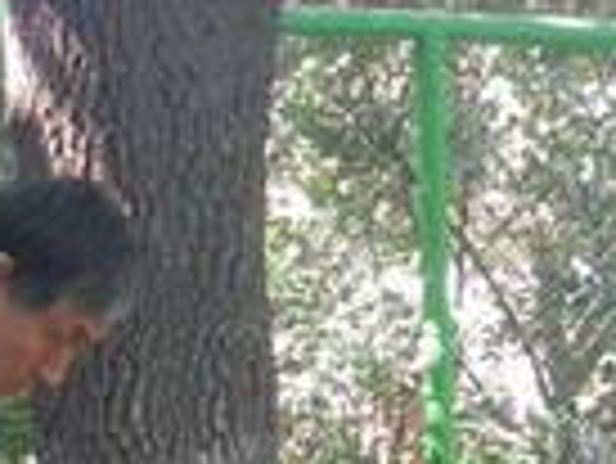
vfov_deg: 9.2
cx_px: 391
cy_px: 905
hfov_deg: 12.9
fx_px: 2725
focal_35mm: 153
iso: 50
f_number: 2.8
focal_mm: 5.8
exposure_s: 1/32
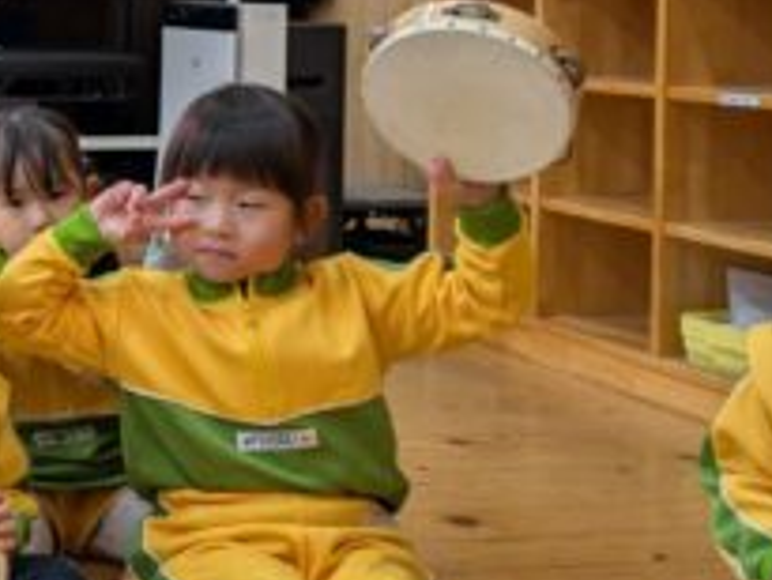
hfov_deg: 23.7
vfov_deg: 19.8
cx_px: -218
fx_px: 1629
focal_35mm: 73
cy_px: 43
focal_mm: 5.43
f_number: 1.89
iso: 190
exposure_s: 1/120
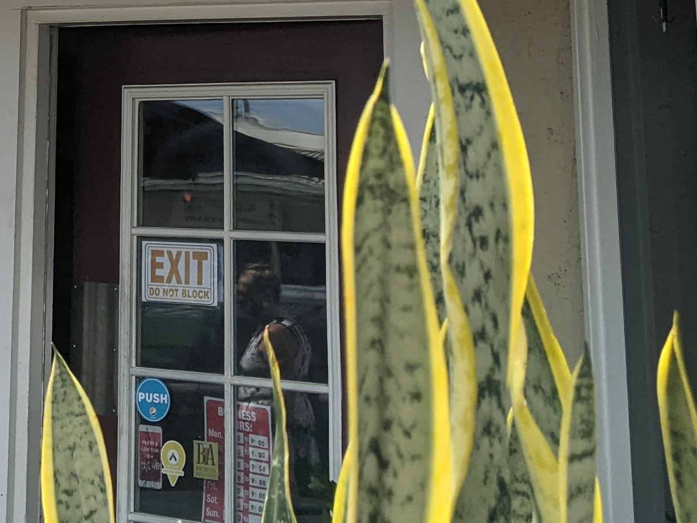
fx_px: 1812
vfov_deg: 15.2
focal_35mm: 90
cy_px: -253
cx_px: -44
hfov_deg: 20.9
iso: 53
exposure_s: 1/1675
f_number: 1.8
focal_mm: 4.44
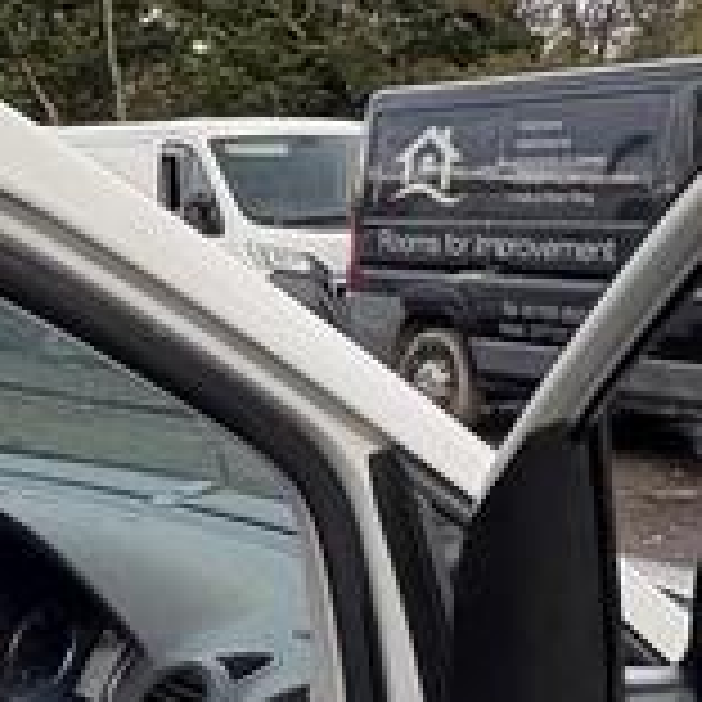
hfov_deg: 22.8
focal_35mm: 71
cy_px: 630
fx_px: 1629
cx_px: -86
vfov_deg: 23.7
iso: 160
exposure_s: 1/99
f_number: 2.2
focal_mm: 2.22
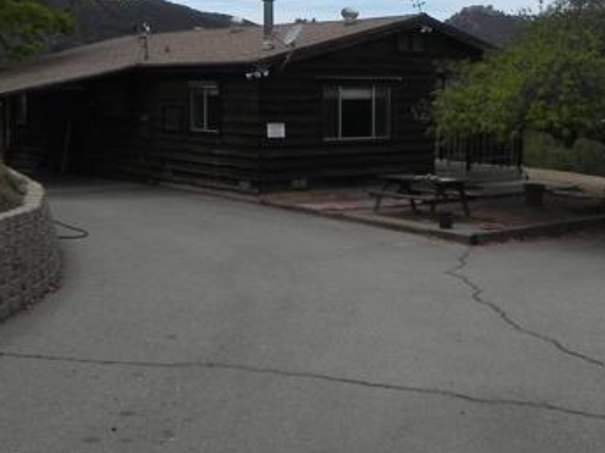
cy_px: 133
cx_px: 470
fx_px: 944
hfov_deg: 34.6
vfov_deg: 26.8
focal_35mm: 54
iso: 160
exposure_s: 1/468
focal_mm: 5.2
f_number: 8
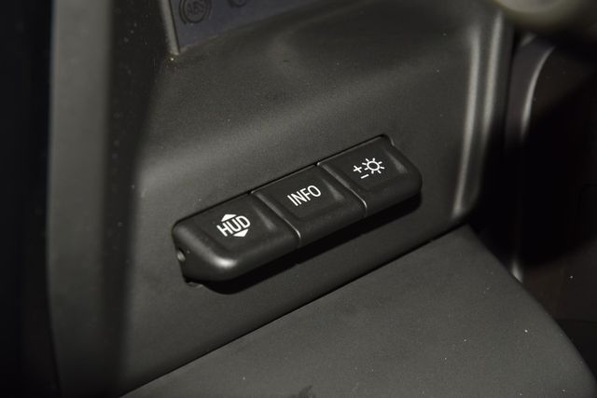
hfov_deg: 19.5
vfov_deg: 13.0
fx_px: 1742
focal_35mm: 105
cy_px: 199
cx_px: 298
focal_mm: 70
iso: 100
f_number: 8
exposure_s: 1/125
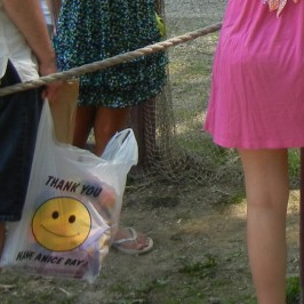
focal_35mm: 102
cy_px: -127
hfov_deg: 15.6
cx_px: 467
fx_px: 1013
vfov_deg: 15.9
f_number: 3.5
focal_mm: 5.4
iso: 160
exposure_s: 1/296
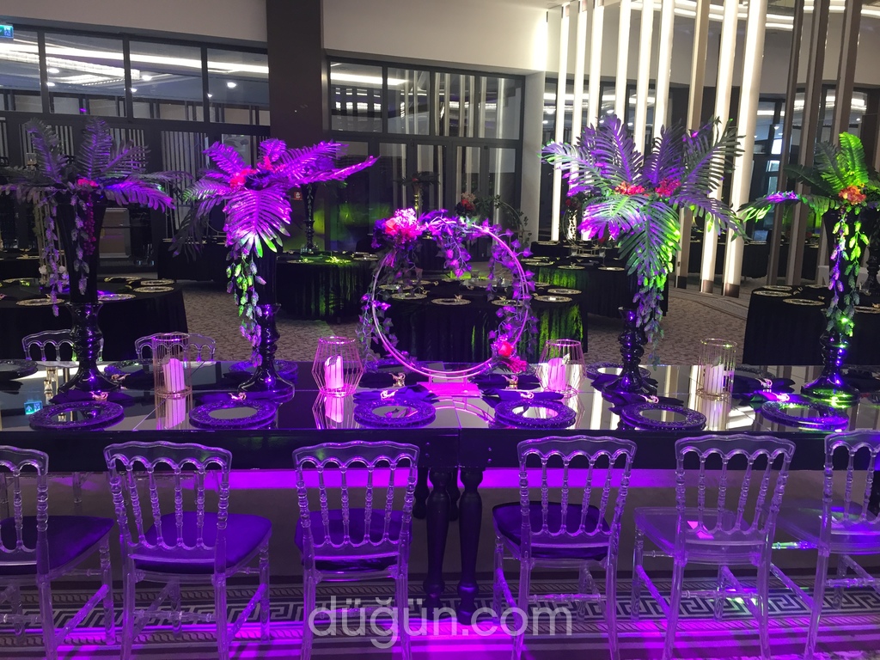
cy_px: 330
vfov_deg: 48.2
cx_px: 440
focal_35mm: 29
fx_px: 737
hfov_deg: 61.7
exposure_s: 1/33
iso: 100
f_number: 2.2
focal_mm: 4.15
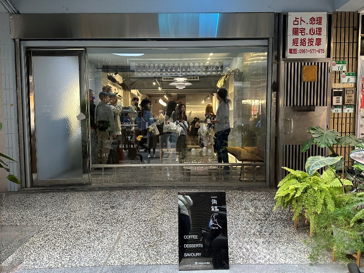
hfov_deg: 71.6
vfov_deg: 56.8
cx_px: 182
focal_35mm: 24
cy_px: 136
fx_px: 252
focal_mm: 6.86
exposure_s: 1/60
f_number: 1.78
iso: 320
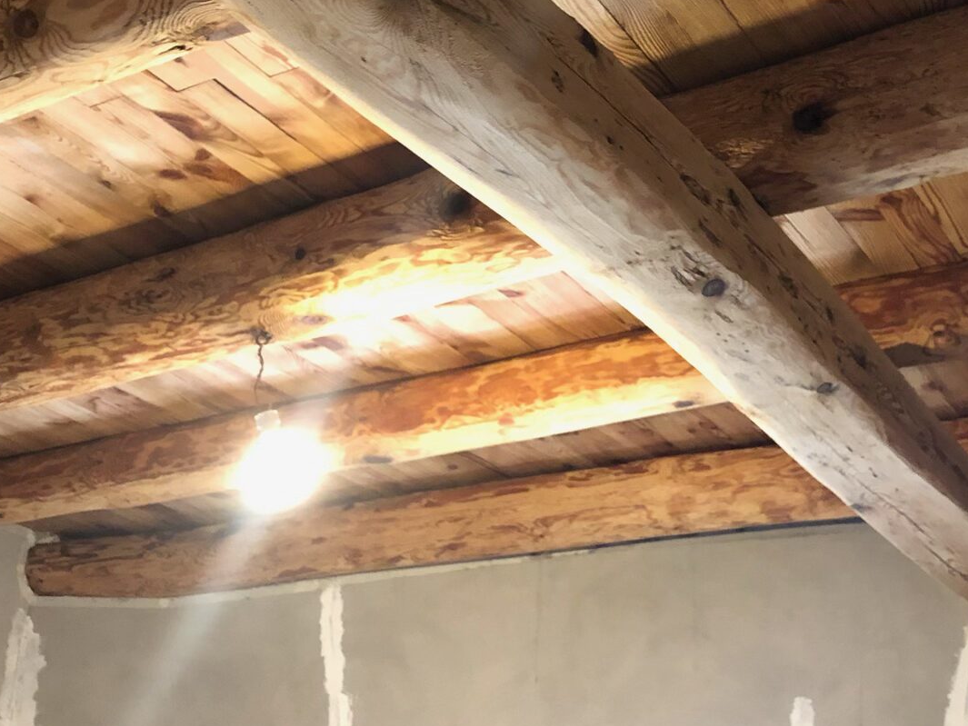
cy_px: 247
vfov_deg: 27.4
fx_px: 1482
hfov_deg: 36.0
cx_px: 599
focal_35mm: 53
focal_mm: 3.99
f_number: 1.8
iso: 80
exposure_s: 1/4
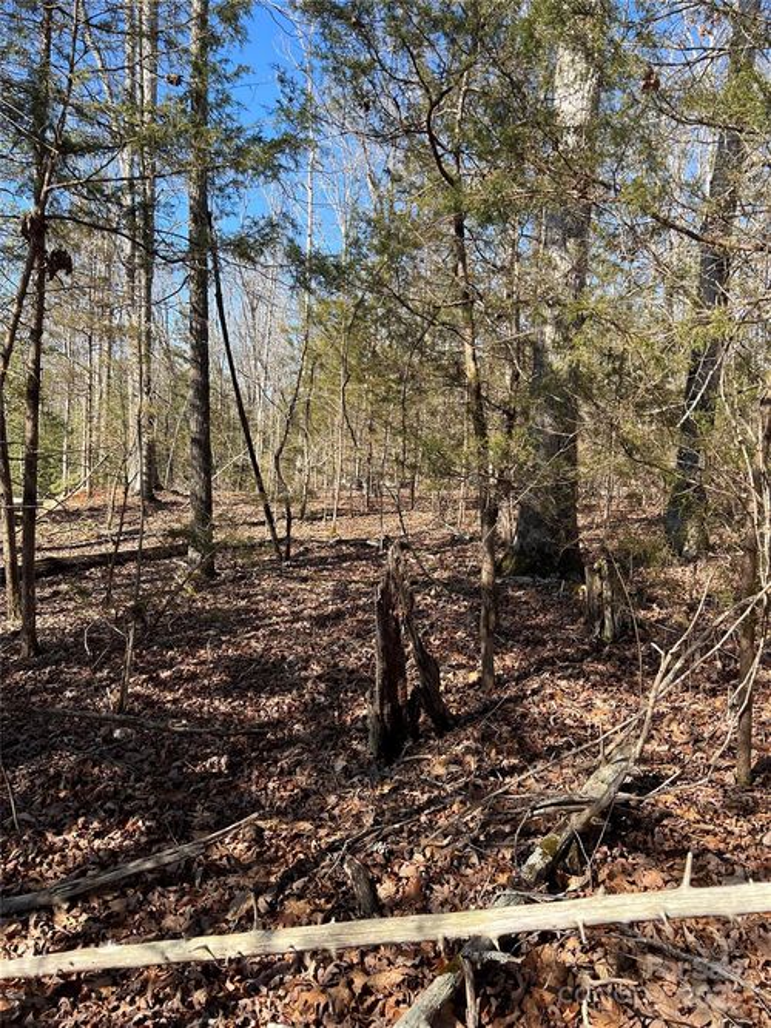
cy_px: 514
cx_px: 386
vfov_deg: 67.3
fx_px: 772
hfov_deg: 53.0
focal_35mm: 26
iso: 50
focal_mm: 5.7
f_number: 1.5
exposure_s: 1/1135
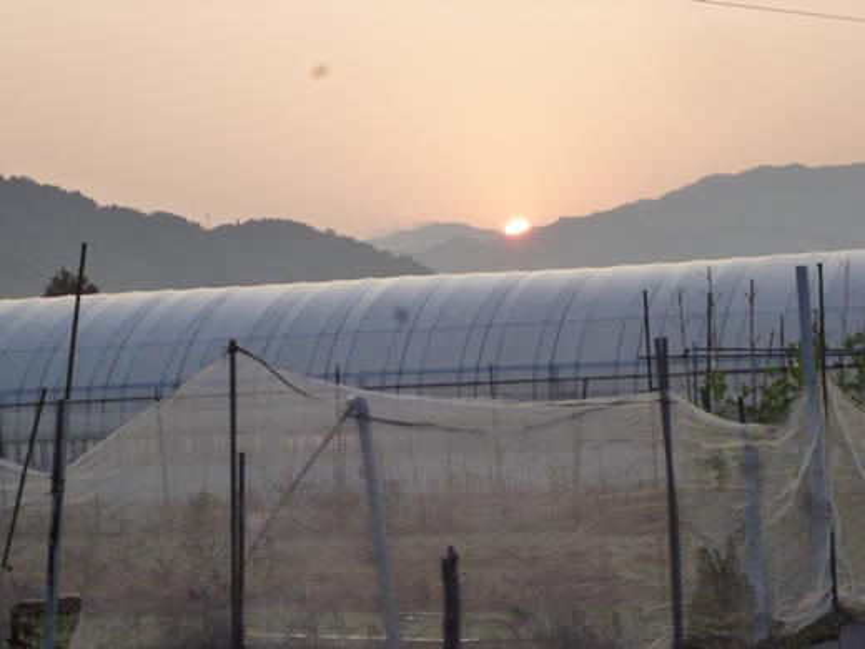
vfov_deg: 13.2
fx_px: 2799
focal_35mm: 112
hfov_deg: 17.6
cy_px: 324
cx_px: 432
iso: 400
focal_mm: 20
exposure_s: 1/125
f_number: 6.5
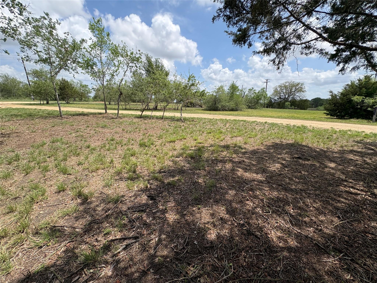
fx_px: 152
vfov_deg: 85.7
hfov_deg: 102.1
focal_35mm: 14
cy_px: 142
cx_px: 188
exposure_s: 1/1370
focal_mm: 2.22
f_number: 2.2
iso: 40
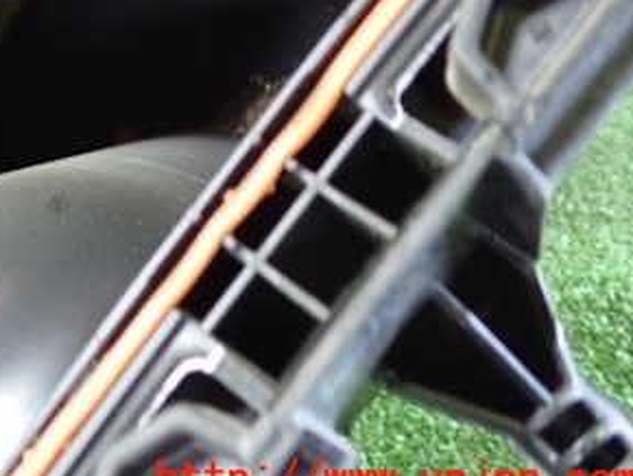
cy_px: 17
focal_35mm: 62
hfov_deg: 29.1
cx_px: -7
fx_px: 1135
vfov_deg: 22.9
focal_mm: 5.4
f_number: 2.3
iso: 800
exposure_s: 1/20
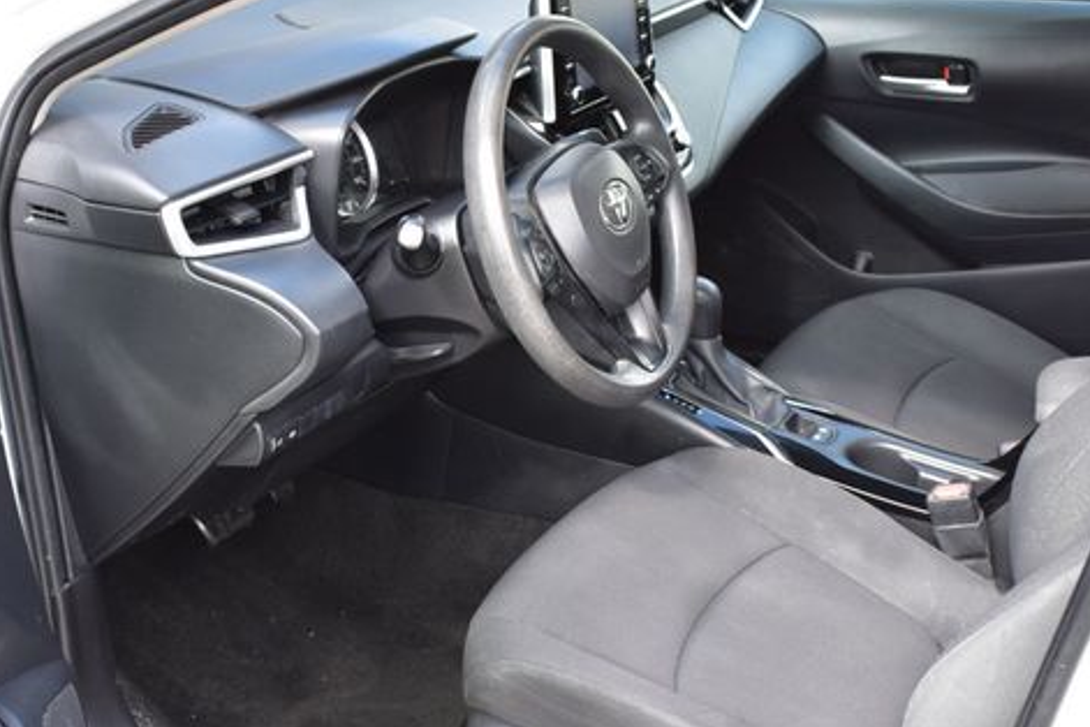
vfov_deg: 25.5
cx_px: 505
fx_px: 1605
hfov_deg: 37.5
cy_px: 412
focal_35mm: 53
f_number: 8
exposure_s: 1/60
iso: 400
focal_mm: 26
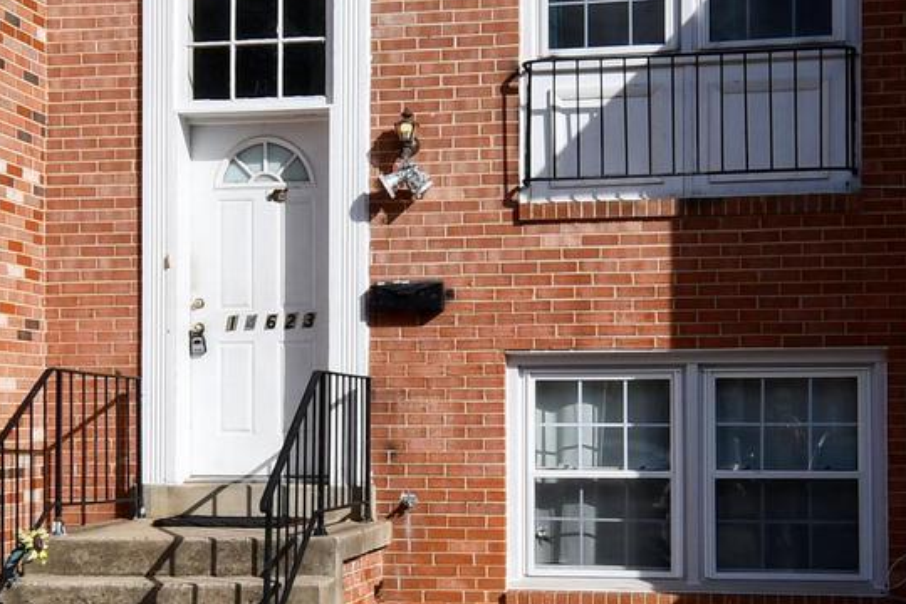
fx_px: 1208
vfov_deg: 28.1
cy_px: 322
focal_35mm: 48
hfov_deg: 40.7
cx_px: 586
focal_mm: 12
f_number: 10
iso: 100
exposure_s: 1/400
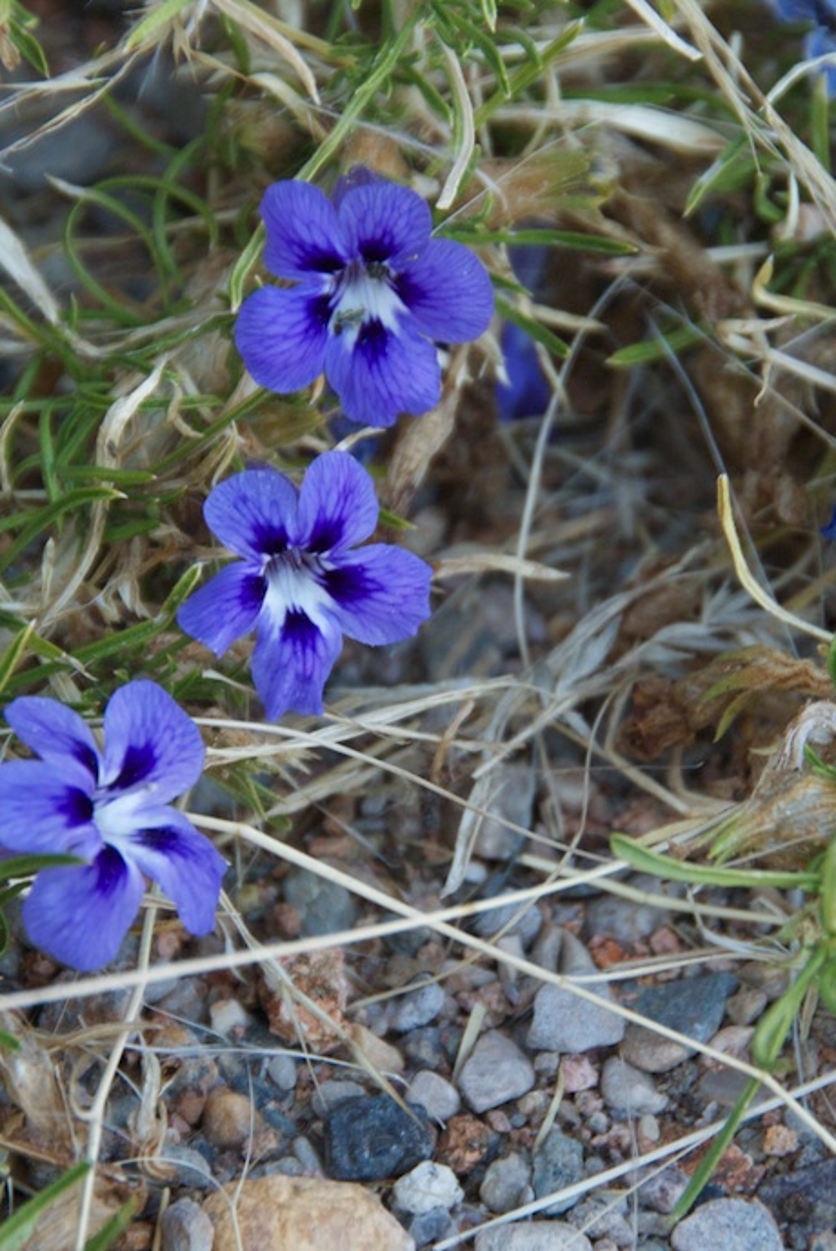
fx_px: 15156
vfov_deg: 4.7
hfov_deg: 3.2
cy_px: 540
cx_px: 357
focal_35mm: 436
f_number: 8
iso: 320
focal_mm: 200
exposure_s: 1/60
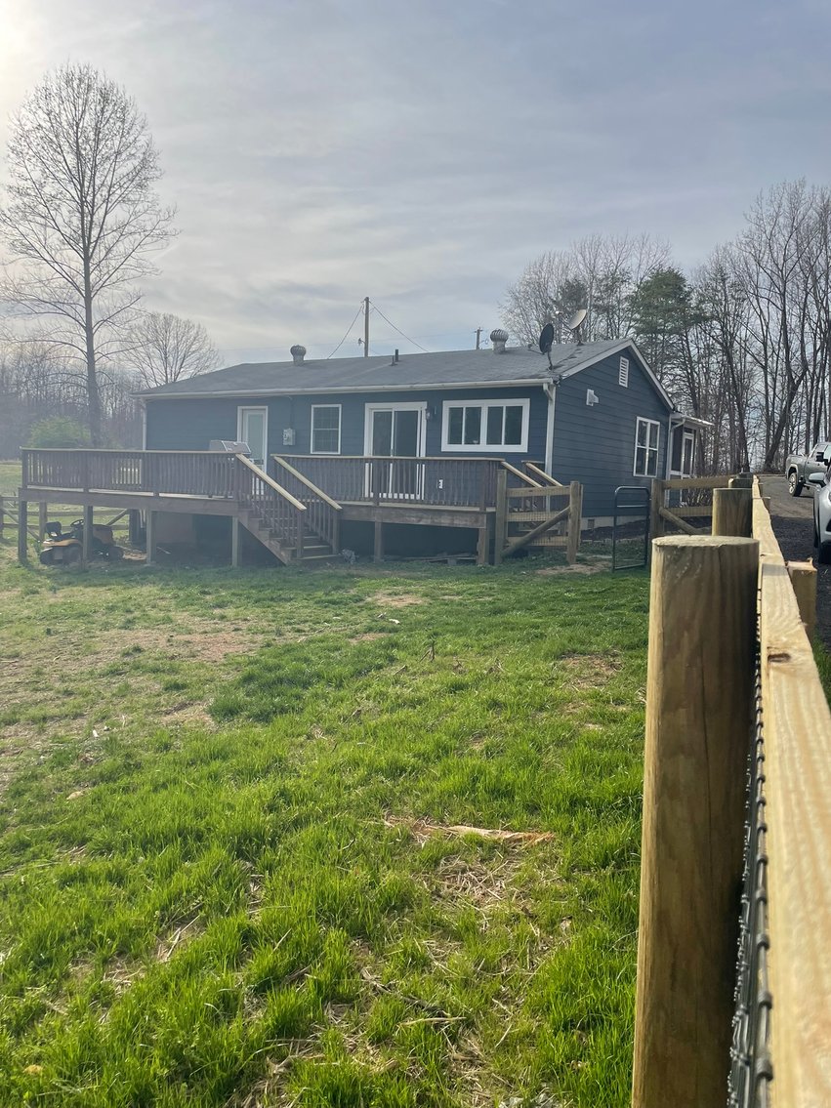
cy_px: 554
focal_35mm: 26
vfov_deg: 67.3
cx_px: 416
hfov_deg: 53.1
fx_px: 832
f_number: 1.6
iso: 32
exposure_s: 1/6135
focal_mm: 4.2
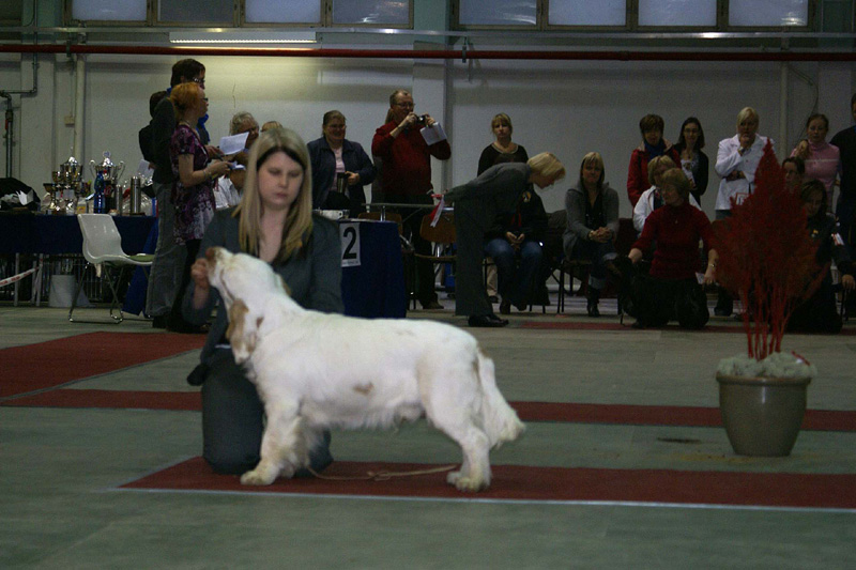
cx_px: 428
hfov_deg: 19.5
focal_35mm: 105
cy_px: 285
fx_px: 2496
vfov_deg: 13.0
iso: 400
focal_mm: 70
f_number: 5.6
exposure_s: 1/125
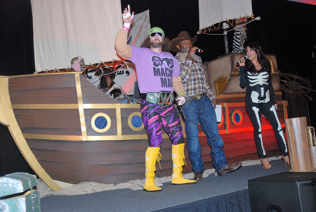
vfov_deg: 26.6
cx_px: 158
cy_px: 106
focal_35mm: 51
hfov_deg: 38.8
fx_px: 448
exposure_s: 1/60
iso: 400
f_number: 5.6
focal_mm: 34
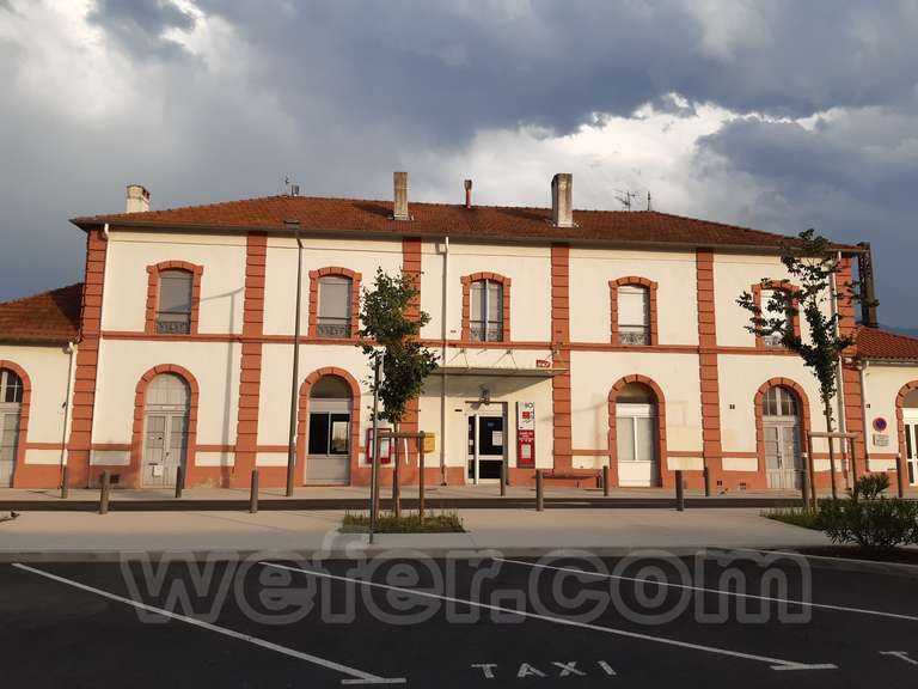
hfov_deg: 67.3
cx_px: 459
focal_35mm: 26
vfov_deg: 53.1
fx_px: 690
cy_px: 344
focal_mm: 3.92
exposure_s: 1/1587
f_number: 1.7
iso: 40
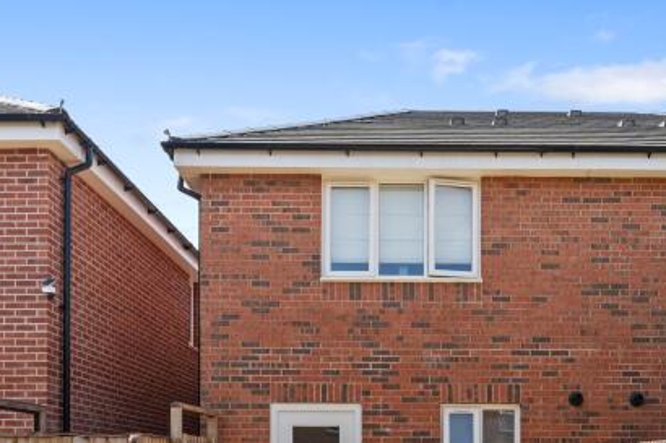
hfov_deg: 48.2
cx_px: 400
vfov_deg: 30.3
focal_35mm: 40
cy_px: 473
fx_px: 740
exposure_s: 1/160
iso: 400
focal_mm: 15
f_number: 10
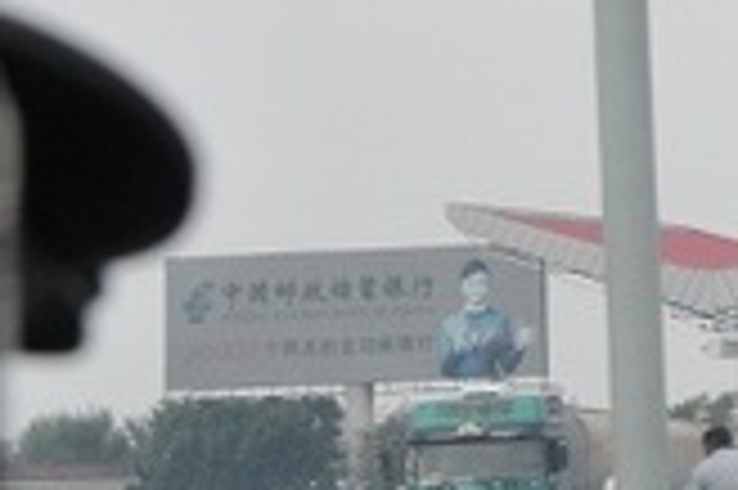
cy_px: 45
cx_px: 1539
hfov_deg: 8.5
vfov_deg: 6.0
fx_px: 4669
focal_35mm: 228
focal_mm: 32
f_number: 11
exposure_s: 1/500
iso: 400
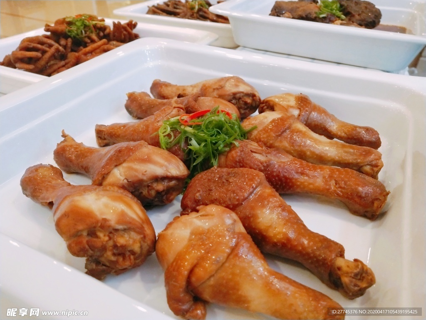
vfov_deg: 46.8
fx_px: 369
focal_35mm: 30
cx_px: 213
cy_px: 160
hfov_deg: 60.0
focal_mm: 3.95
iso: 349
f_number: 1.8
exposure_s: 1/50
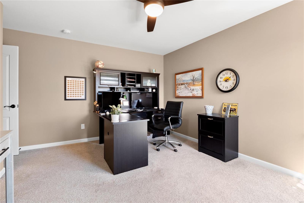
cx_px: 152
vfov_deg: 73.7
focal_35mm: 16
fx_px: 135
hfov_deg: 96.7
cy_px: 102
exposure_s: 1/8
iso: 400
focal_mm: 8
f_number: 6.3
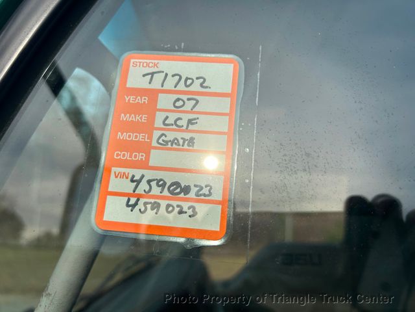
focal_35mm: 26
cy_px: 156
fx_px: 312
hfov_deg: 67.3
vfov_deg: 53.1
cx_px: 208
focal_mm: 5.7
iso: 50
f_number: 1.5
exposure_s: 1/3165
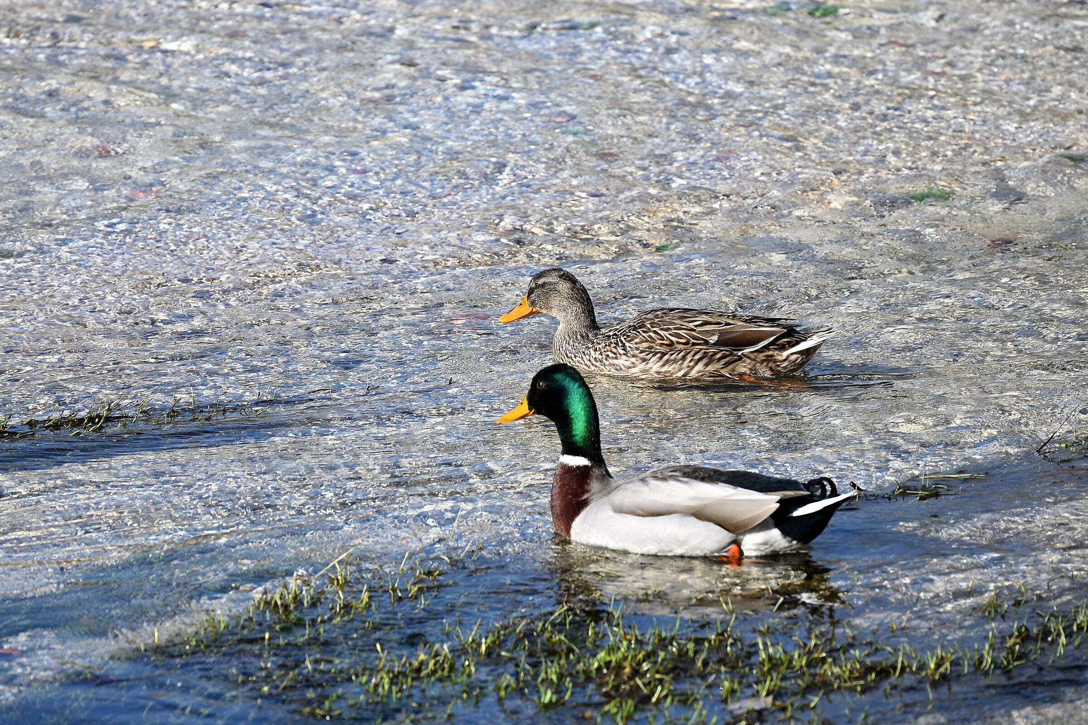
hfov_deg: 6.9
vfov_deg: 4.6
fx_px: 9066
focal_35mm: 300
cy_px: 362
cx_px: 544
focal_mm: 200
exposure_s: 1/640
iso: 200
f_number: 6.3
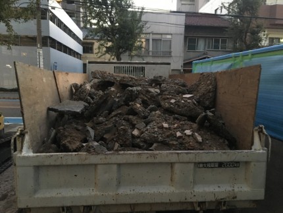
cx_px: 142
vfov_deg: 48.3
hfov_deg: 61.6
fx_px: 237
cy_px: 106
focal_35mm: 29
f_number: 2.2
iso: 400
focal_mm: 4.15
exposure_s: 1/15
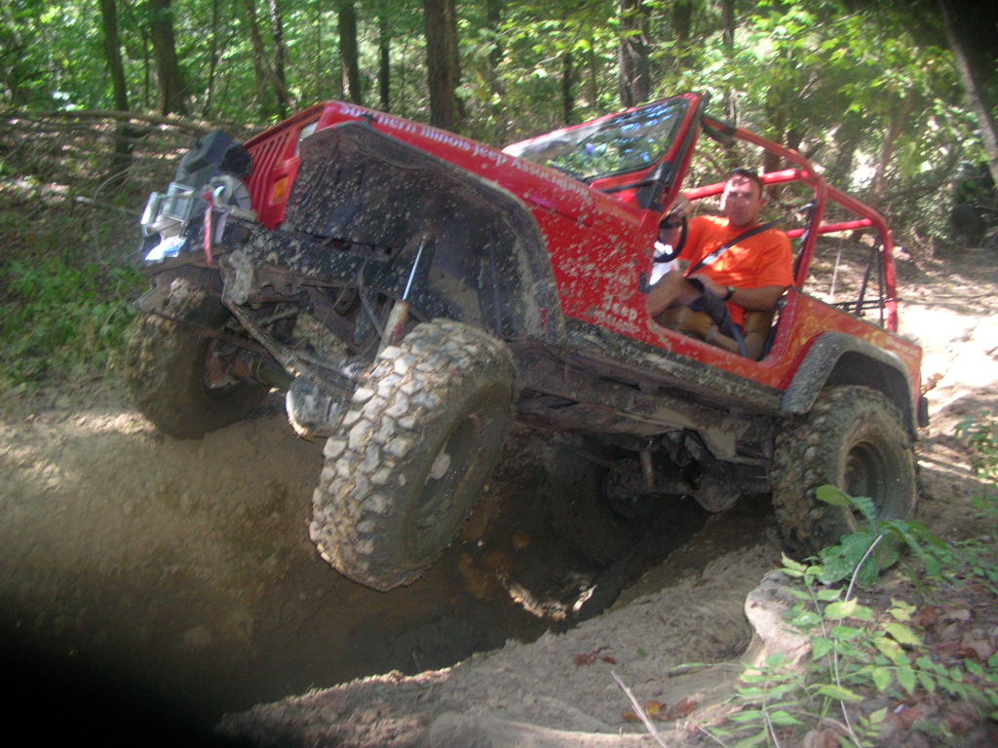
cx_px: 499
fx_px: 1009
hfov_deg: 52.6
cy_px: 374
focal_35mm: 35
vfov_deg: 40.7
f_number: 2.8
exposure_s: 1/60.1
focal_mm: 5.8
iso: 106
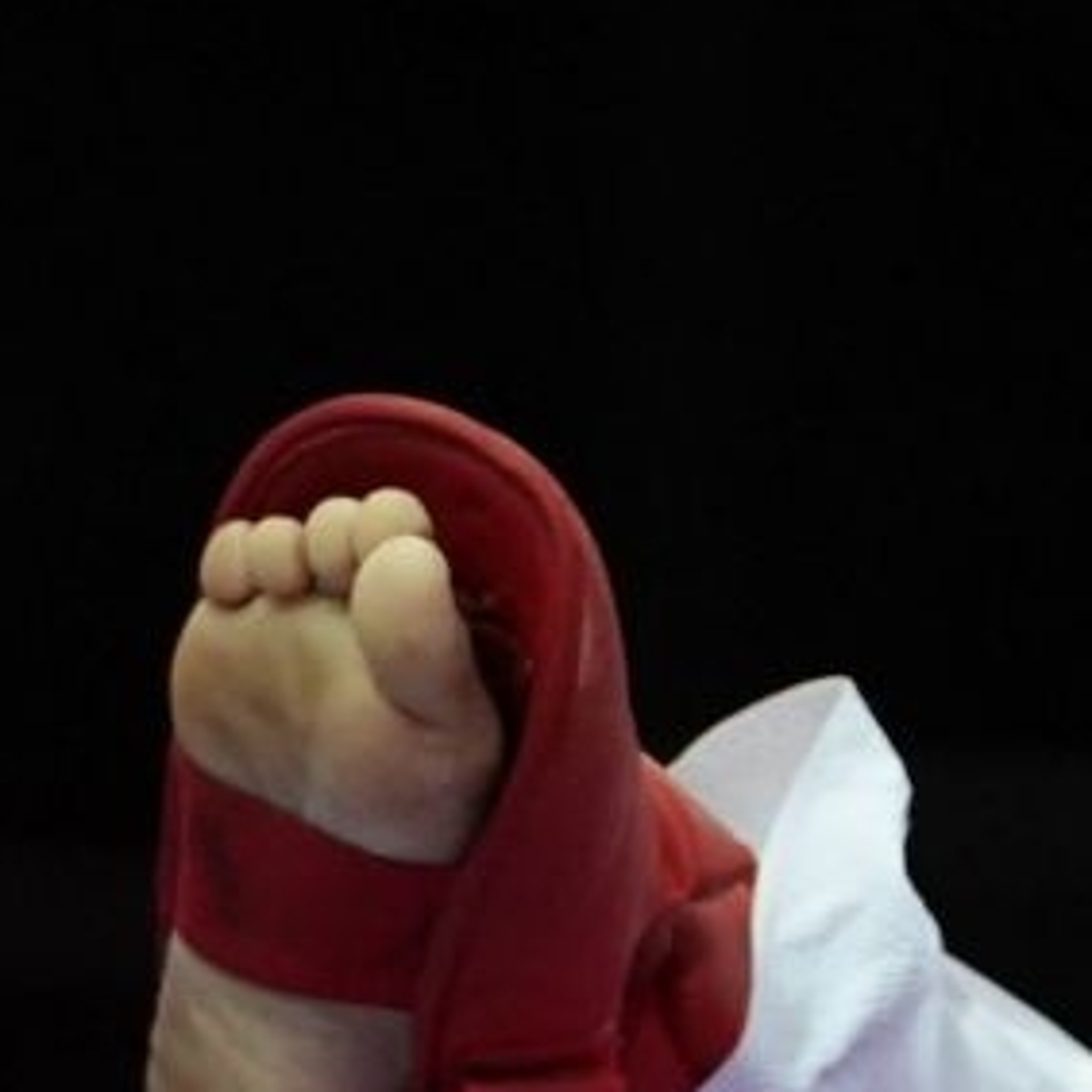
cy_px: 1802
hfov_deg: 1.8
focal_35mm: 946
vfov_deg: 1.9
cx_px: 2045
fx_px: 33763
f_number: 2.8
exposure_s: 1/1000
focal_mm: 117
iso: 3200
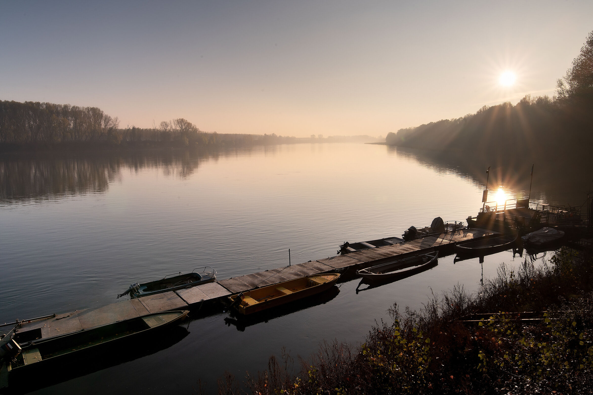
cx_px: 296
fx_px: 412
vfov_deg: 51.2
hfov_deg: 71.5
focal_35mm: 25
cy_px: 198
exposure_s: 1/250
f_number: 20
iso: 100
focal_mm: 25
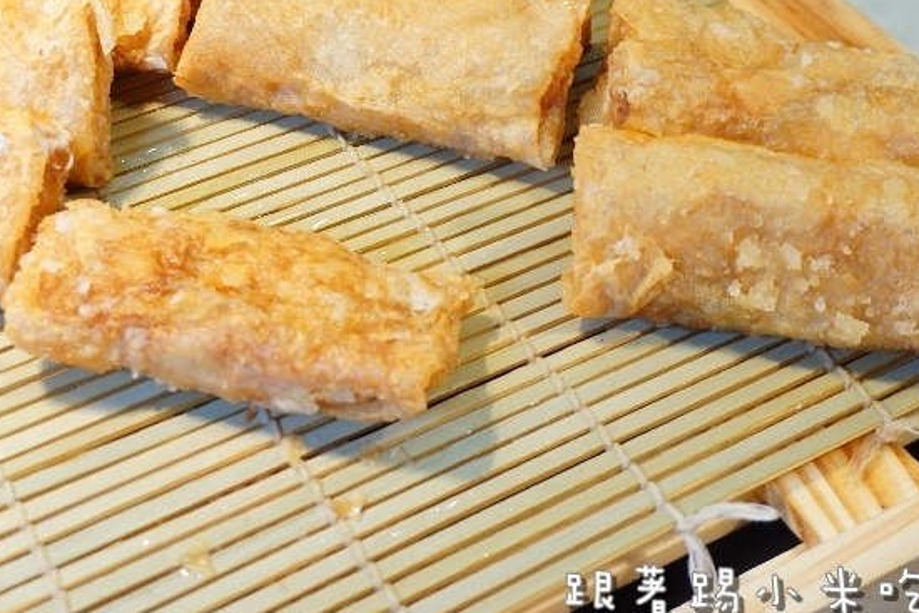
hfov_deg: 30.0
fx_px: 1711
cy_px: 74
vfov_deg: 20.0
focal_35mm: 67
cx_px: 349
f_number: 4.5
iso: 200
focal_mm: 24
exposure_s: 1/60
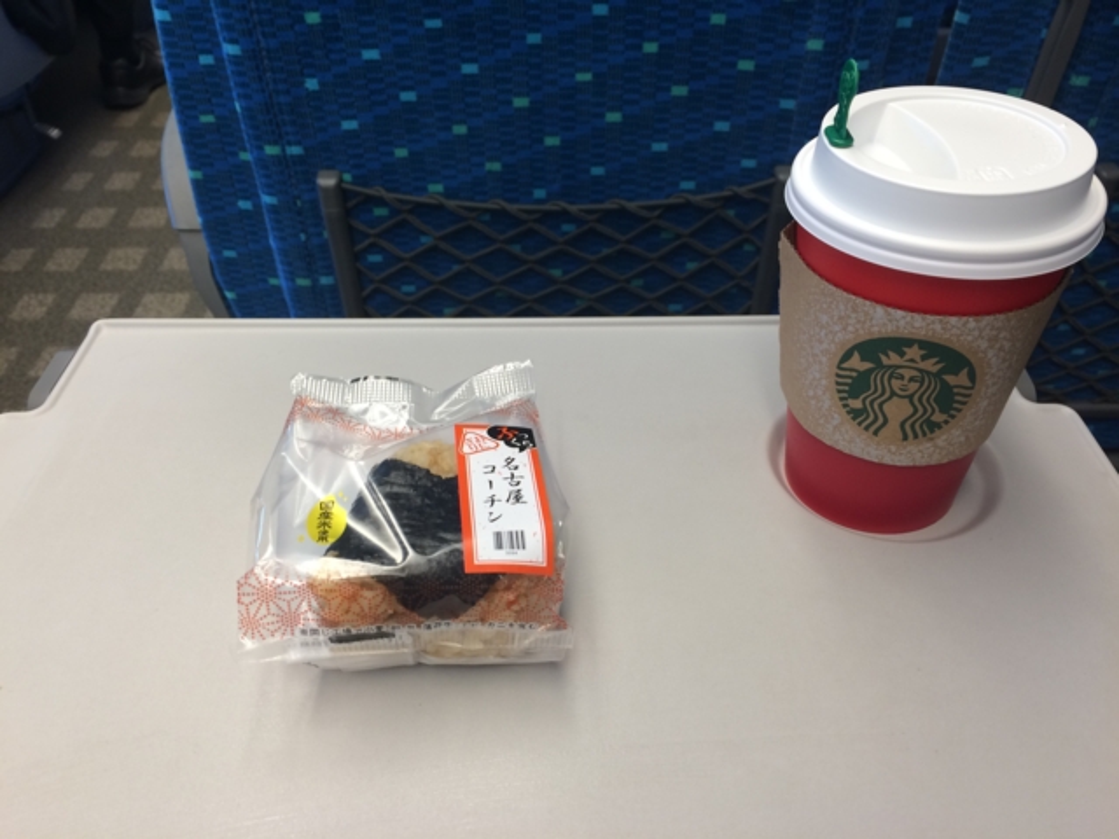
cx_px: 560
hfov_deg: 61.7
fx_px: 937
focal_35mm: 29
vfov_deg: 48.2
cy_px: 420
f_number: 2.2
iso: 50
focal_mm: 4.15
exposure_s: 1/30
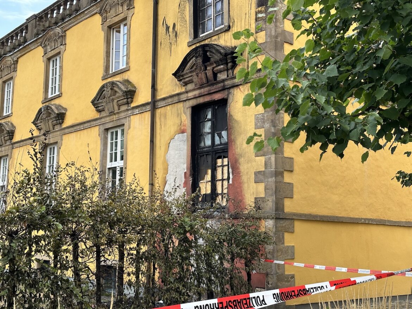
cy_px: 154
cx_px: 206
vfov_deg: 30.3
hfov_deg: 39.6
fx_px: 571
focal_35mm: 48
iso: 64
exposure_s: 1/535
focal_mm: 6.86
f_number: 1.78
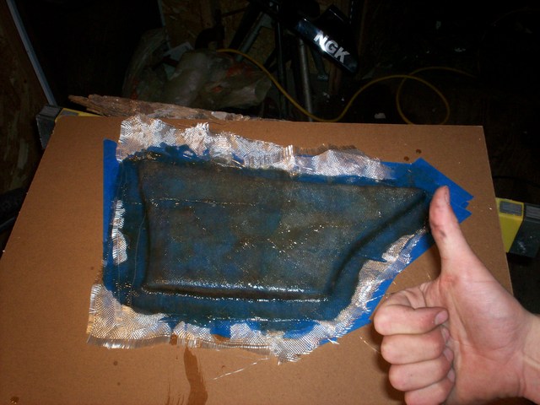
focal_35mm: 36
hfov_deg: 51.4
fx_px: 562
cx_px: 270
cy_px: 202
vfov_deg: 39.7
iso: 140
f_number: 4.5
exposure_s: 1/60
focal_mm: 6
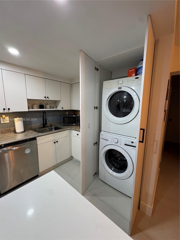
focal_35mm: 14
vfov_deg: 102.1
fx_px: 97
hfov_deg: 85.7
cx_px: 90
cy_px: 120
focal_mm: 2.22
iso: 200
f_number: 2.2
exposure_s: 1/60
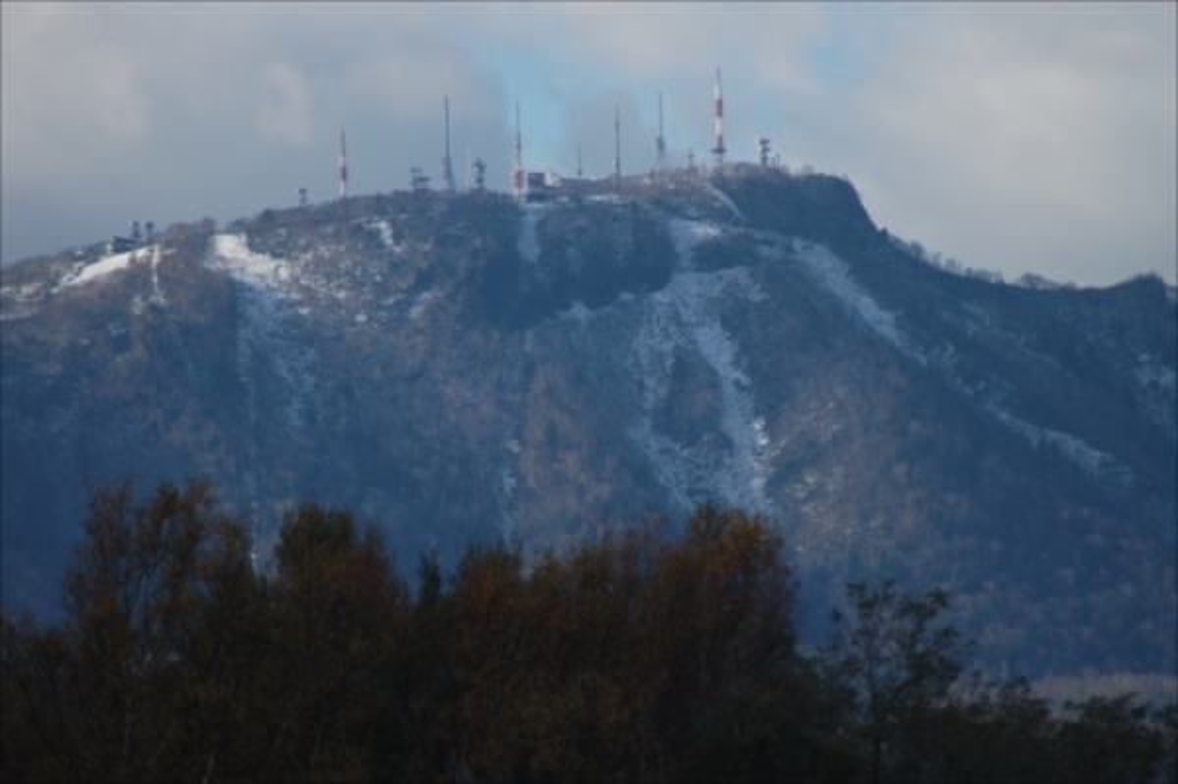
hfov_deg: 4.6
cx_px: 589
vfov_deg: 3.0
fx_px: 14713
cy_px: 392
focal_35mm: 450
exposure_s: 1/1600
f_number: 5.6
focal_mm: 300
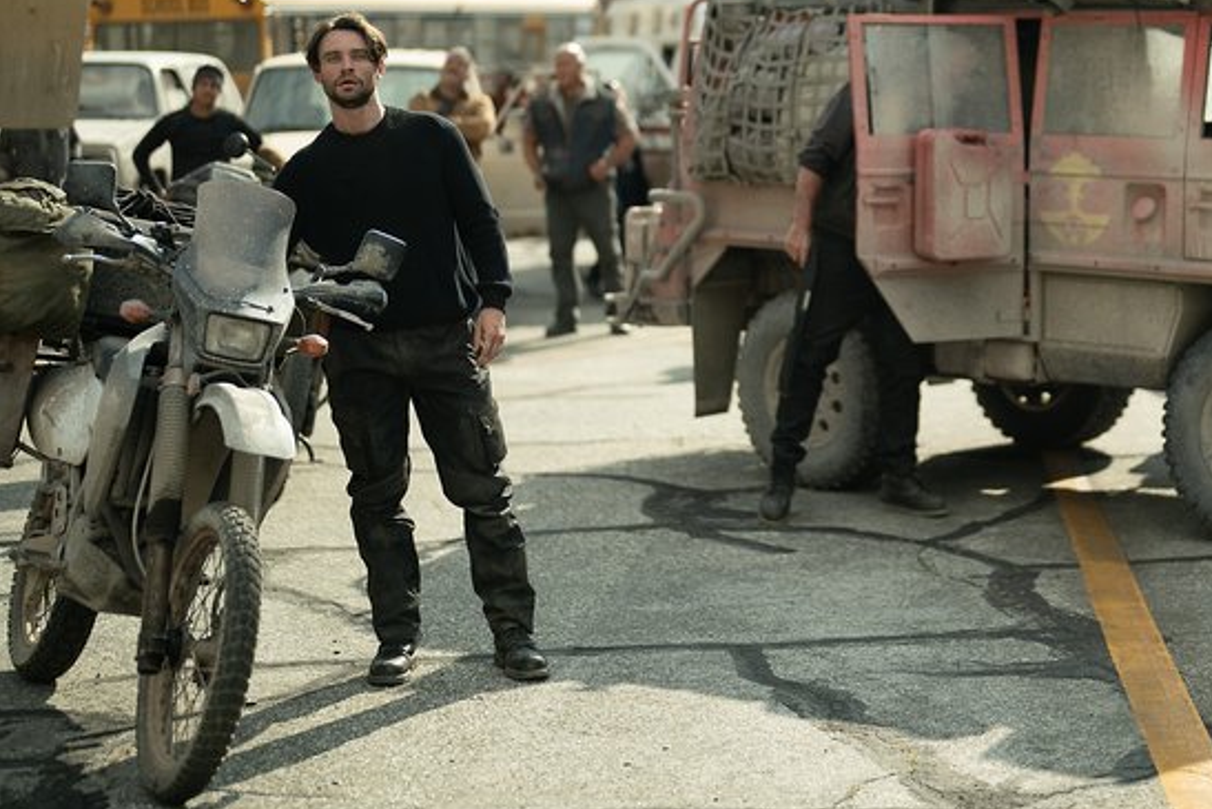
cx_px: 857
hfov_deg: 27.1
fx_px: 2492
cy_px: 284
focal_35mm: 74
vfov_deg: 18.4
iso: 100
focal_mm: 50
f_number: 1.2
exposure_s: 1/5000
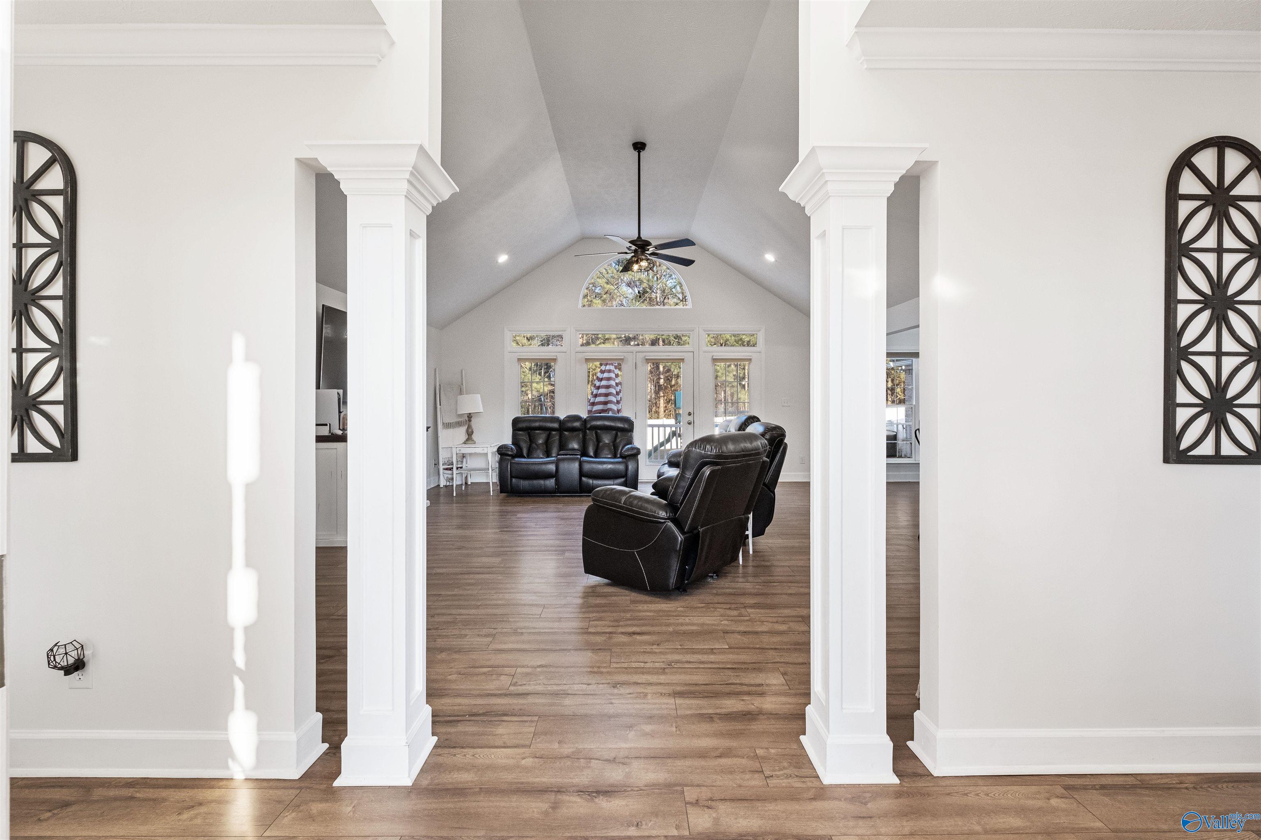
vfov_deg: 77.3
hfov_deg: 100.4
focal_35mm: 15
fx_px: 525
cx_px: 630
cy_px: 420
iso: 1250
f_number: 8
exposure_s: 1/30
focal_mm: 10
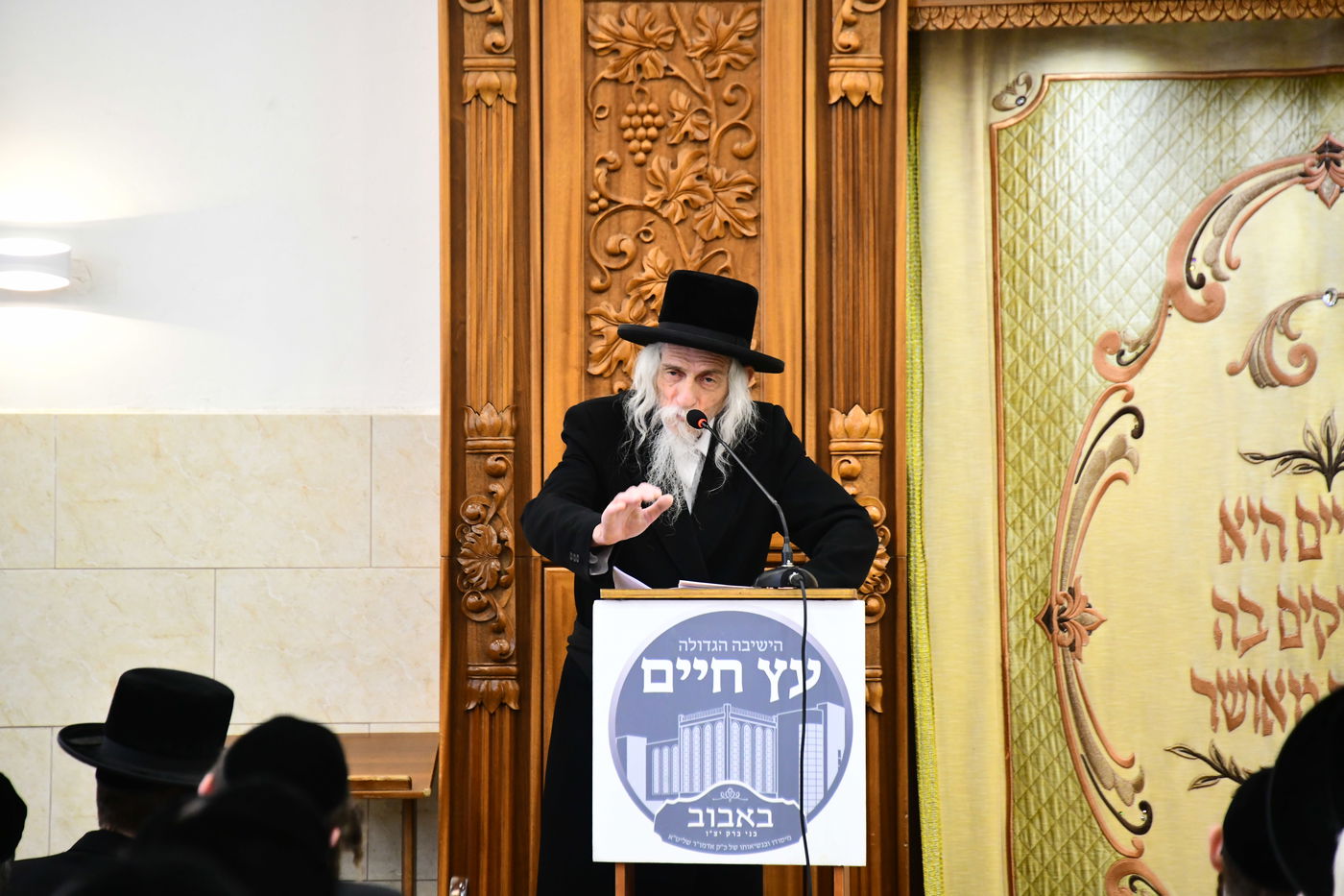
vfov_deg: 6.0
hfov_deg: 9.0
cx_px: 672
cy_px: 448
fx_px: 8585
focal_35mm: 230
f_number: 5.6
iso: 3200
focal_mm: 230
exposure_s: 1/160
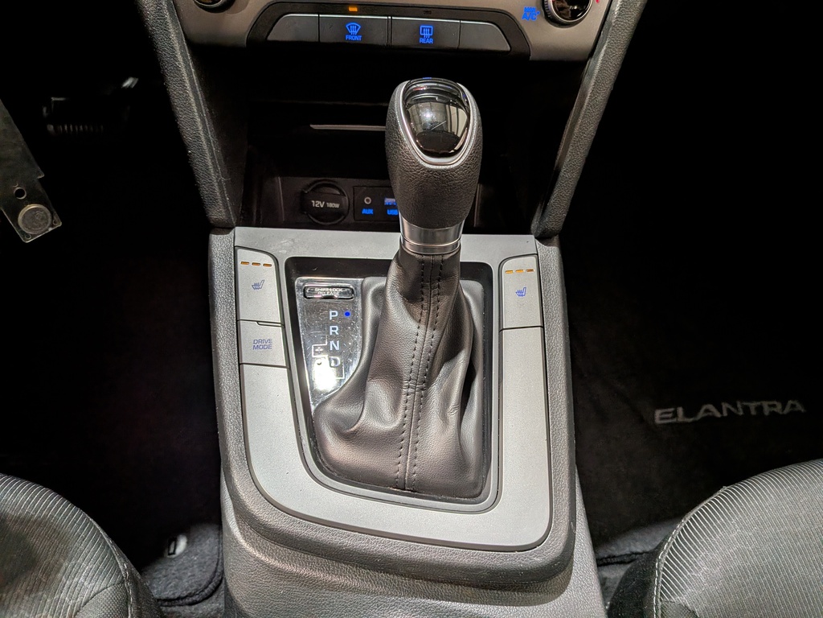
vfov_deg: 56.8
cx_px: 412
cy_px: 309
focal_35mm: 24
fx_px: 571
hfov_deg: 71.6
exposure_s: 1/128
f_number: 1.7
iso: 30
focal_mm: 4.53
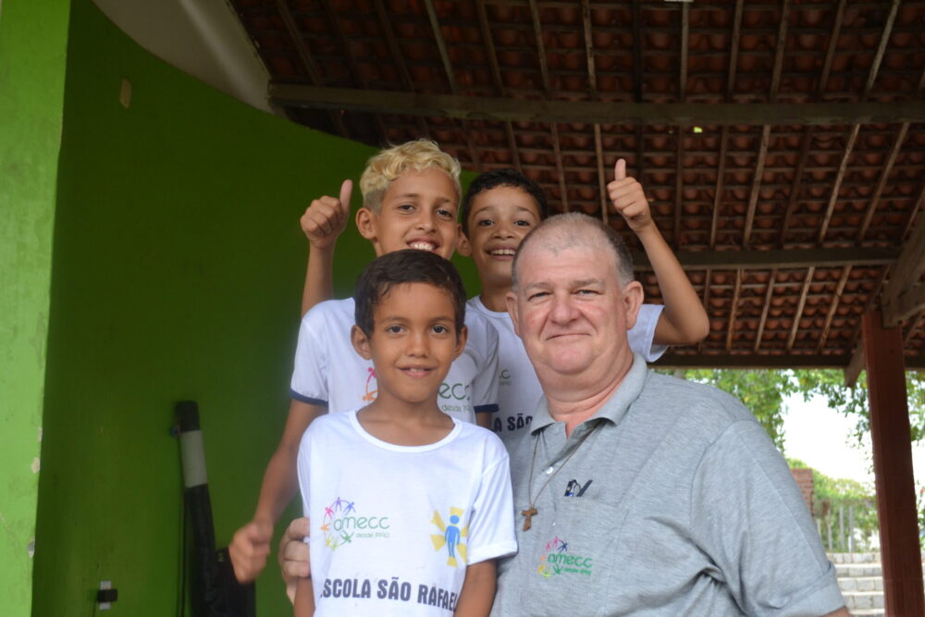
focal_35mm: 45
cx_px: 462
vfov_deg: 29.9
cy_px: 308
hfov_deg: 43.6
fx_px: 1156
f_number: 4.8
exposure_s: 1/100
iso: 400
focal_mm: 30
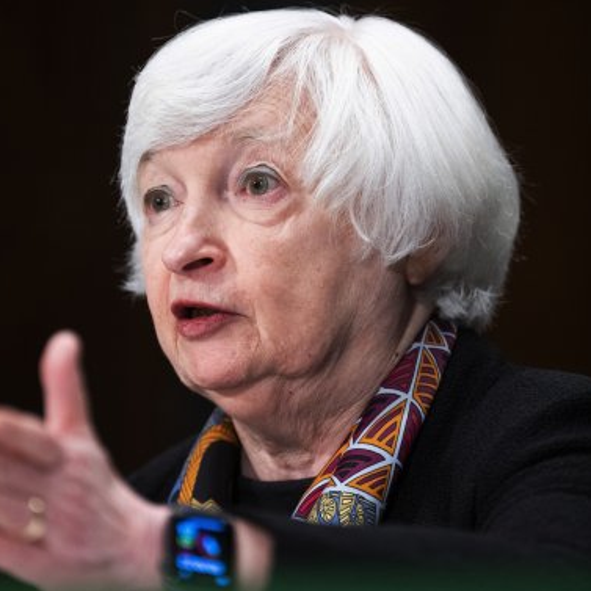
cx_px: 232
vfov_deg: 5.6
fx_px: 6007
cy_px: 296
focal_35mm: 311
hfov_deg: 5.6
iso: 4000
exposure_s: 1/250
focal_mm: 242
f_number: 4
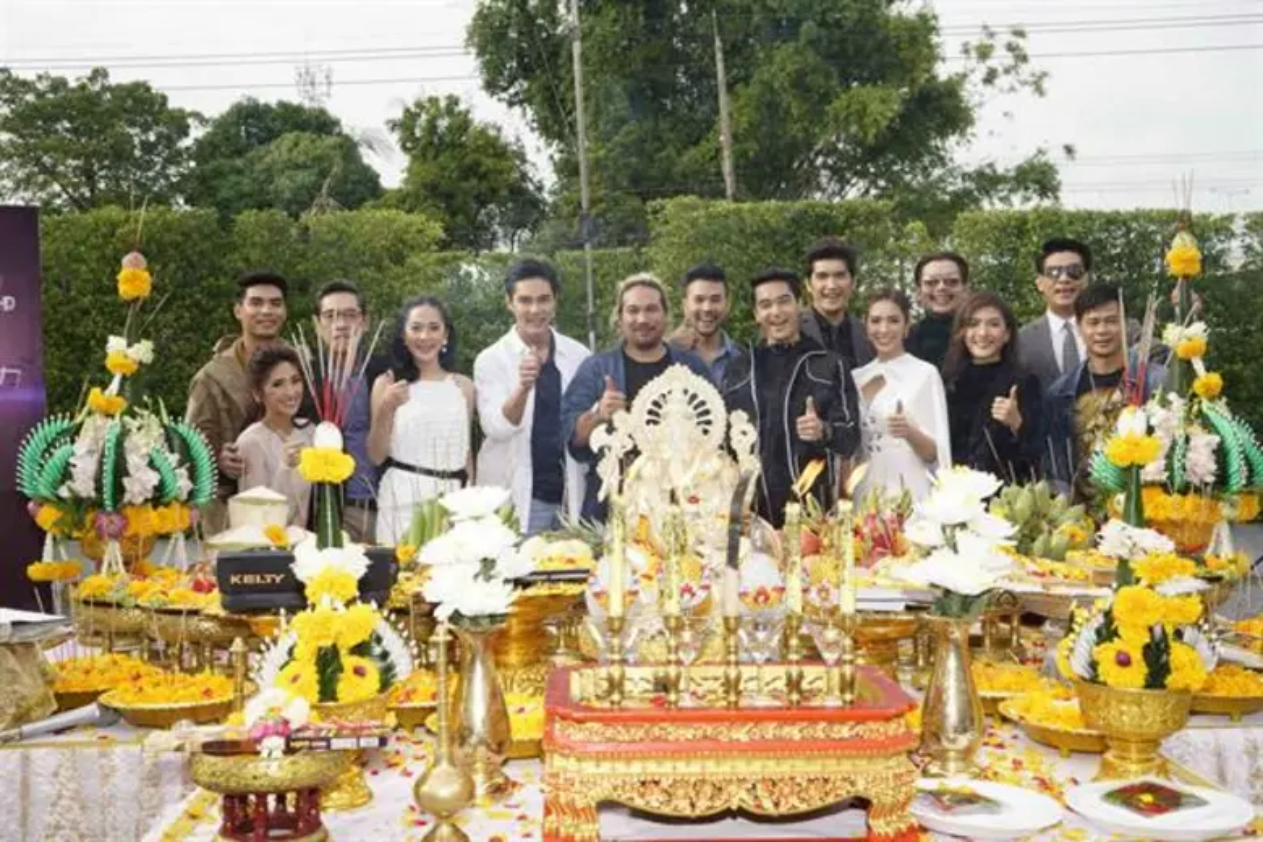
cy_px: 421
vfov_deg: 36.9
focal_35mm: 36
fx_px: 1263
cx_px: 632
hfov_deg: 53.1
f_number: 10
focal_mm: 36
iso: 250
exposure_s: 1/125
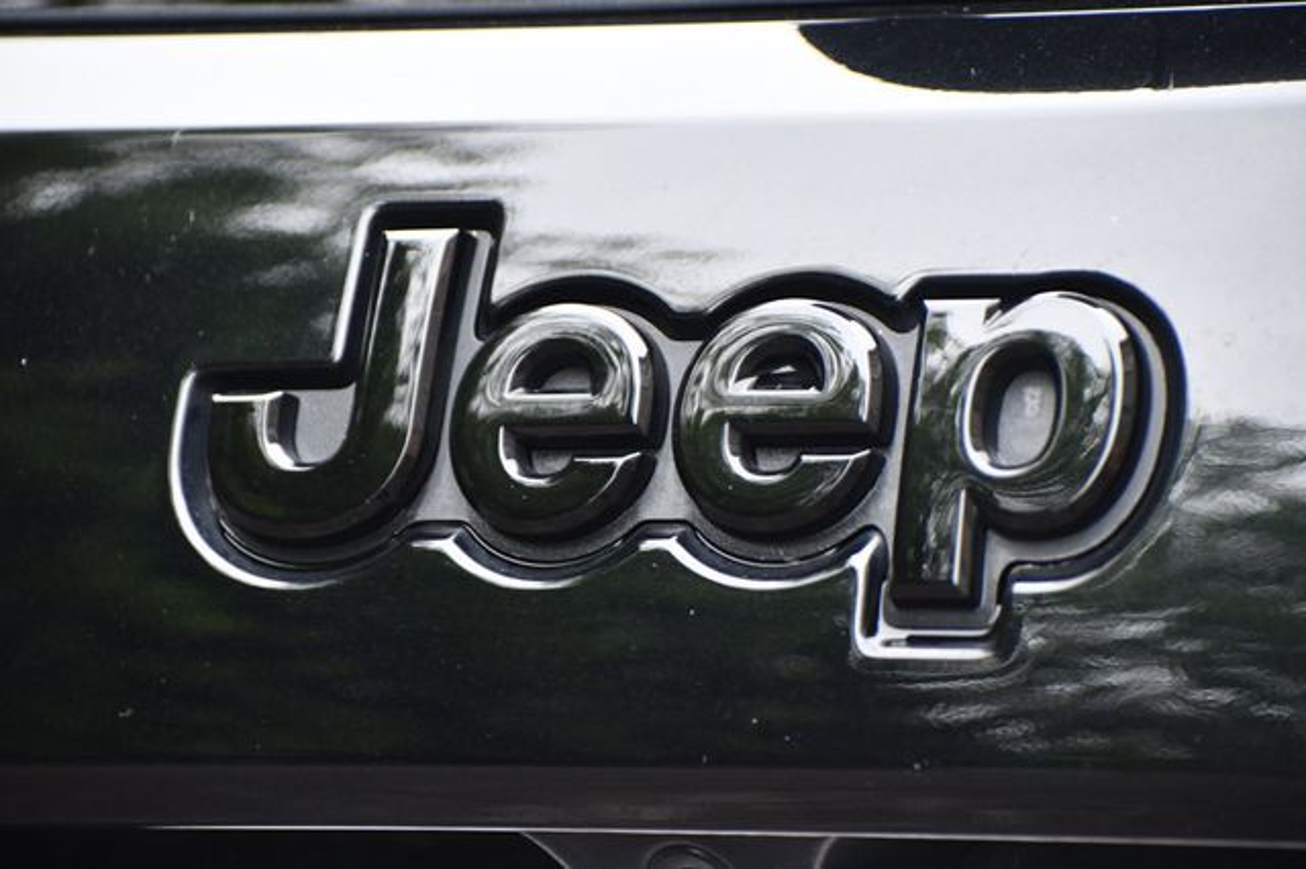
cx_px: 653
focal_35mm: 255
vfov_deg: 5.4
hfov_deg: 8.1
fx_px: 9246
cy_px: 434
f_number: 5
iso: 1100
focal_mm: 170
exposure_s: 1/250
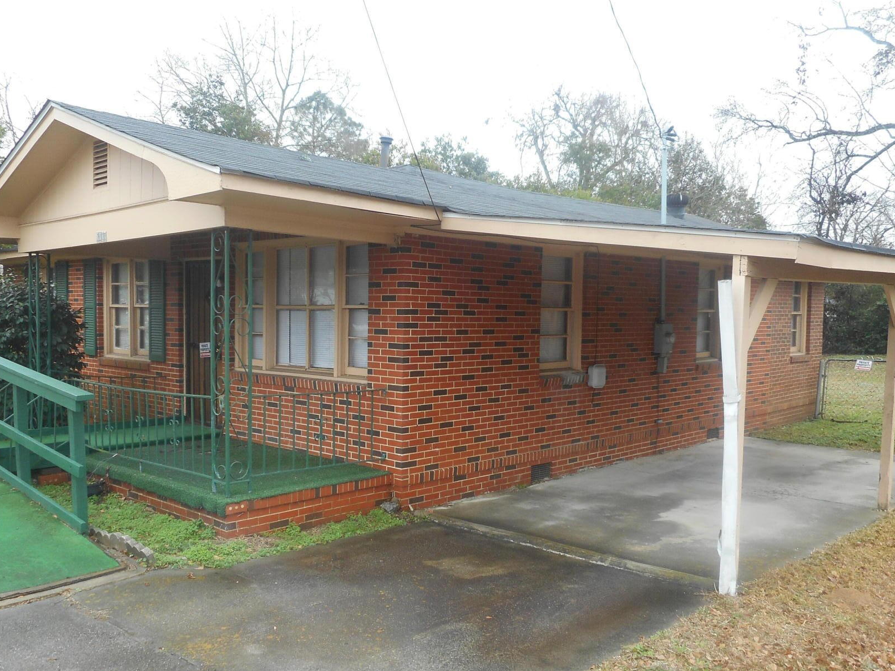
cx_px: 416
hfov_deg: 58.3
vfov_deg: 45.4
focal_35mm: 31
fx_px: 802
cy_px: 365
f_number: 3.7
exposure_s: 1/60
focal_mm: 4.5
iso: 80
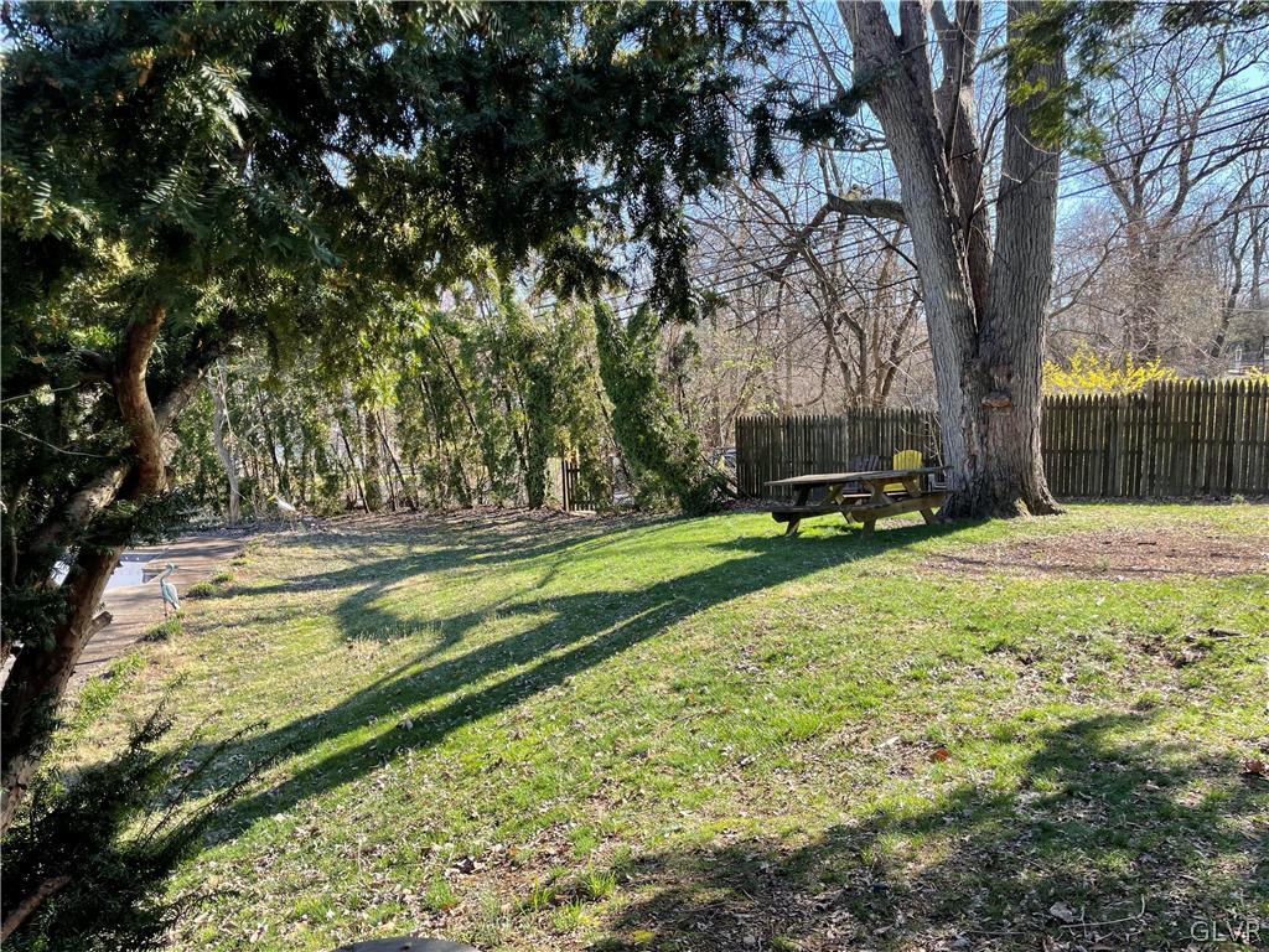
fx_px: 953
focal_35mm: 26
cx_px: 634
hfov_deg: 67.3
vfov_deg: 53.1
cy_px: 476
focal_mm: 4.2
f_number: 1.6
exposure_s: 1/575
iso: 32
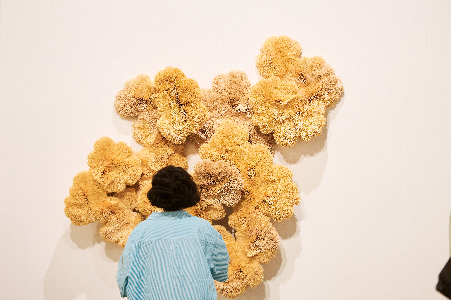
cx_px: 248
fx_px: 2366
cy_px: 150
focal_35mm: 189
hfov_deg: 10.9
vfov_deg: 7.3
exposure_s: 1/320
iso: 2000
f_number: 2.8
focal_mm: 170
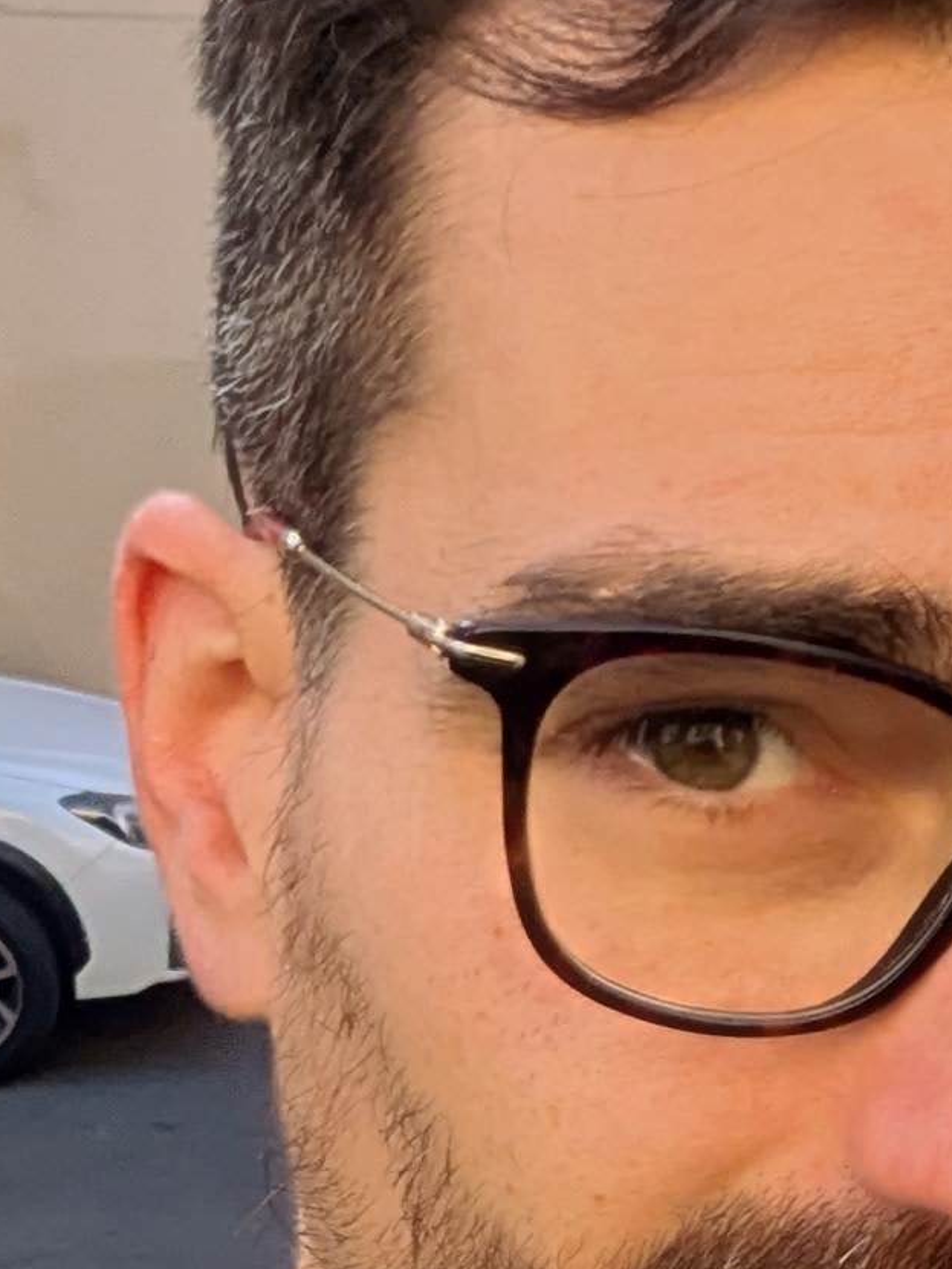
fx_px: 3738
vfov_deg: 19.0
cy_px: 1061
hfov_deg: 13.7
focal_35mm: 102
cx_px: 1389
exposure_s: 1/499
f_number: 2.2
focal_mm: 2.74
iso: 45
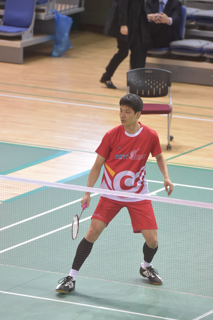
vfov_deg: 6.9
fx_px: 2665
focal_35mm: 300
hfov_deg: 4.6
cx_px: 106
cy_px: 160
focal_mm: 300
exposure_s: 1/500
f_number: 6.3
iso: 8000
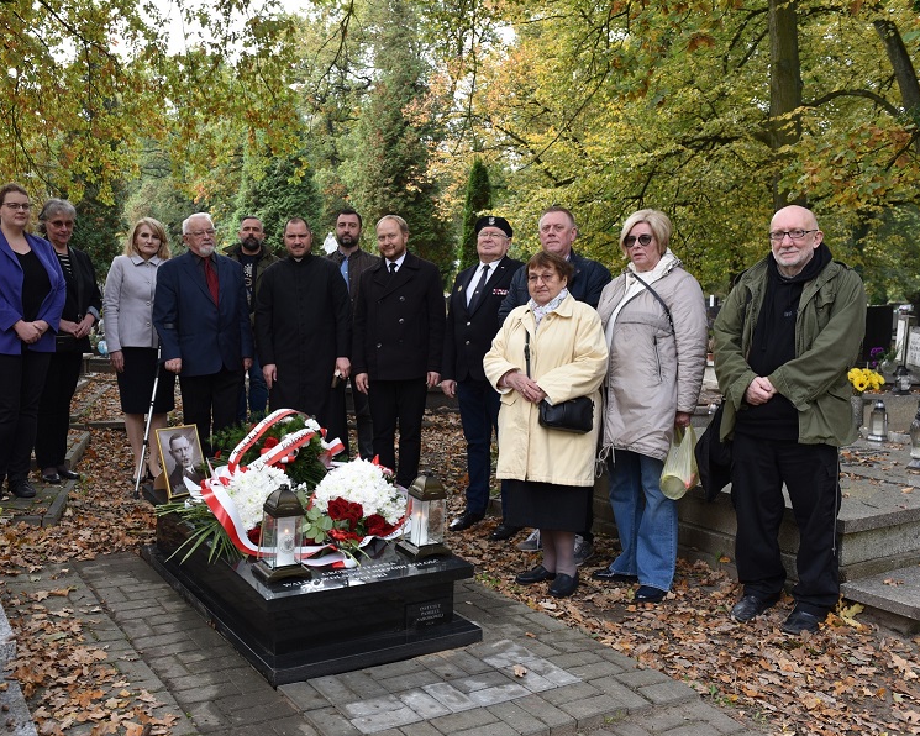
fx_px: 899
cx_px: 388
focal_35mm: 33
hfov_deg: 54.0
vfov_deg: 44.5
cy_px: 371
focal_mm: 29
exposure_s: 1/160
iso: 400
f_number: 6.3
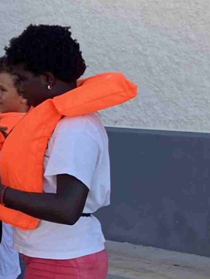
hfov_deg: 10.2
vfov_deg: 14.9
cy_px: -3
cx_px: -253
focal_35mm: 130
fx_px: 1050
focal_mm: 3.99
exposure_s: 1/333
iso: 20
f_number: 1.8
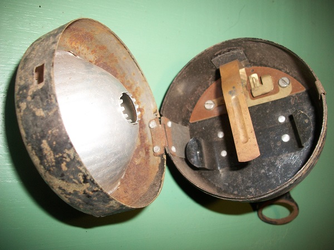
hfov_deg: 56.8
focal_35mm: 32
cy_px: 125
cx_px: 167
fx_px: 309
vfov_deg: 44.2
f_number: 2.9
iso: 80
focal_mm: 5.7
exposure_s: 1/30
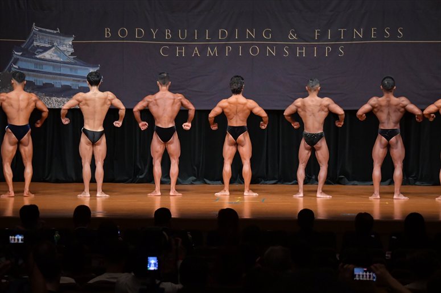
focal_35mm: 138
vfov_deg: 9.9
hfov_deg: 14.9
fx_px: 1690
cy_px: 146
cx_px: 220
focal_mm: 92
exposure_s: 1/400
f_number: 5.6
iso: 5000
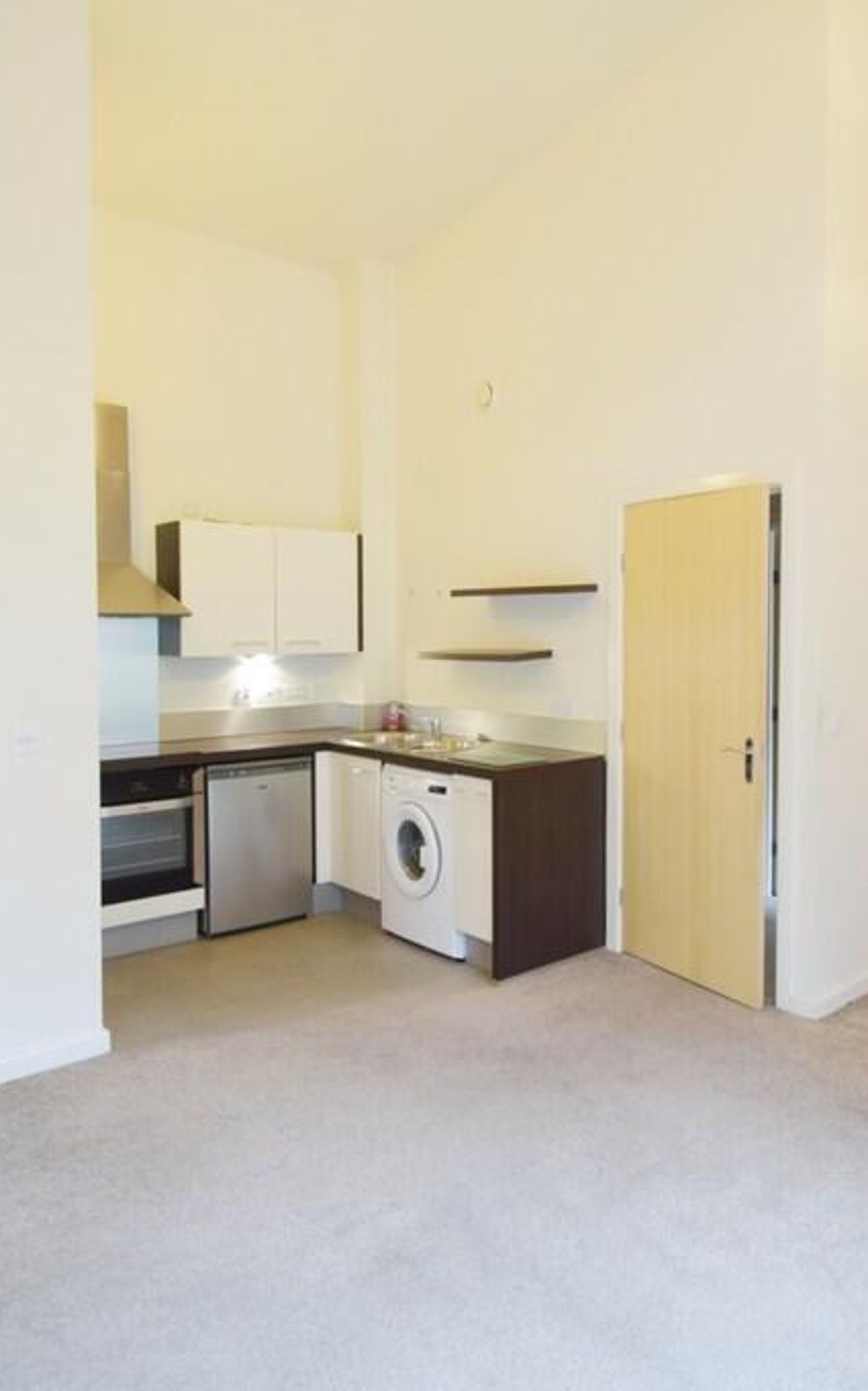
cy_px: 696
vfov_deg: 77.2
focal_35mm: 23
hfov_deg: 52.0
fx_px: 871
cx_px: 578
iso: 800
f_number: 3.5
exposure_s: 1/20
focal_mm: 10
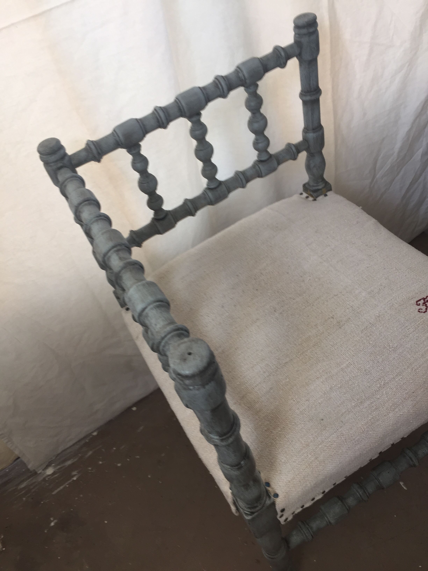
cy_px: 286
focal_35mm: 29
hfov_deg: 48.2
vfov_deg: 61.7
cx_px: 214
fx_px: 478
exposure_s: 1/50
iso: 40
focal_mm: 4.15
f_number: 2.2
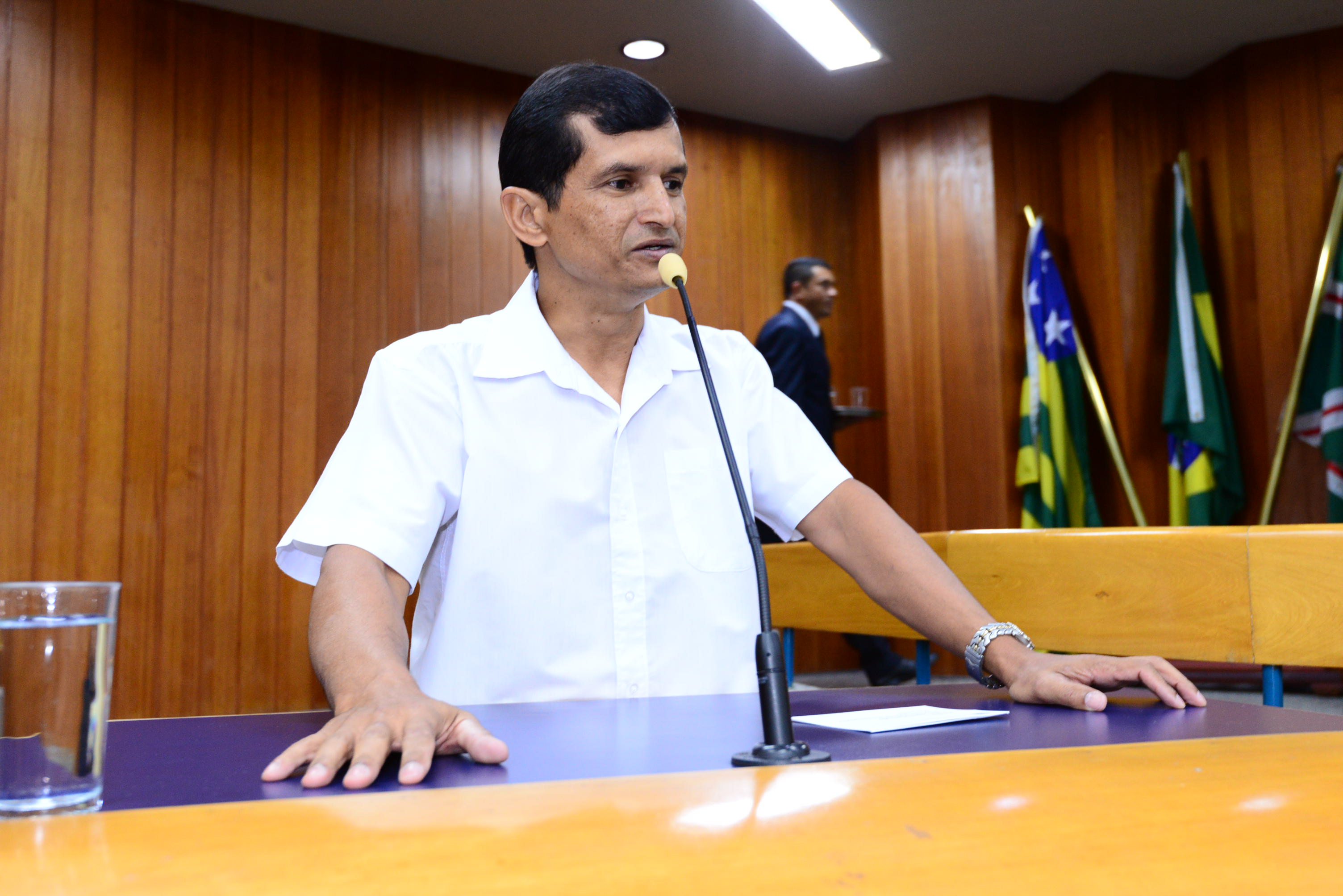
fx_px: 1306
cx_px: 672
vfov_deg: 37.9
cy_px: 448
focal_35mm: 35
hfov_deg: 54.4
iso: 2500
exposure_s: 1/60
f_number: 5
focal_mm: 35
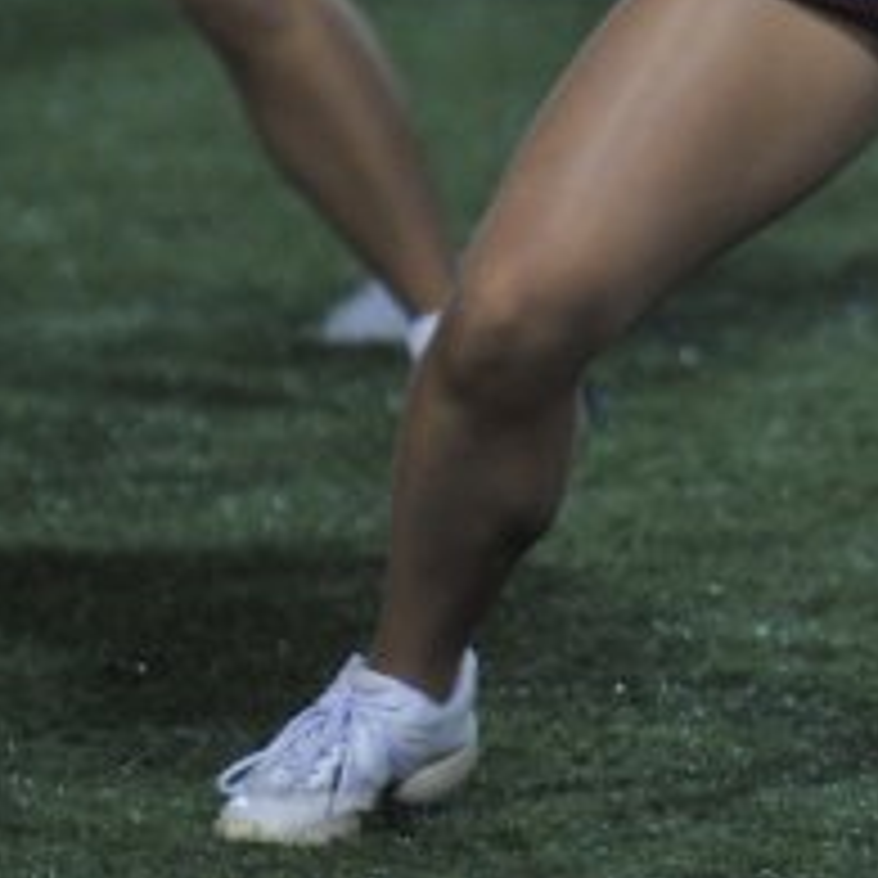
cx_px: 858
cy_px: -423
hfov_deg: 2.2
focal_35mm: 785
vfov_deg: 2.2
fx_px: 22526
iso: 1600
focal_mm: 200
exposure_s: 1/320
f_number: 2.8
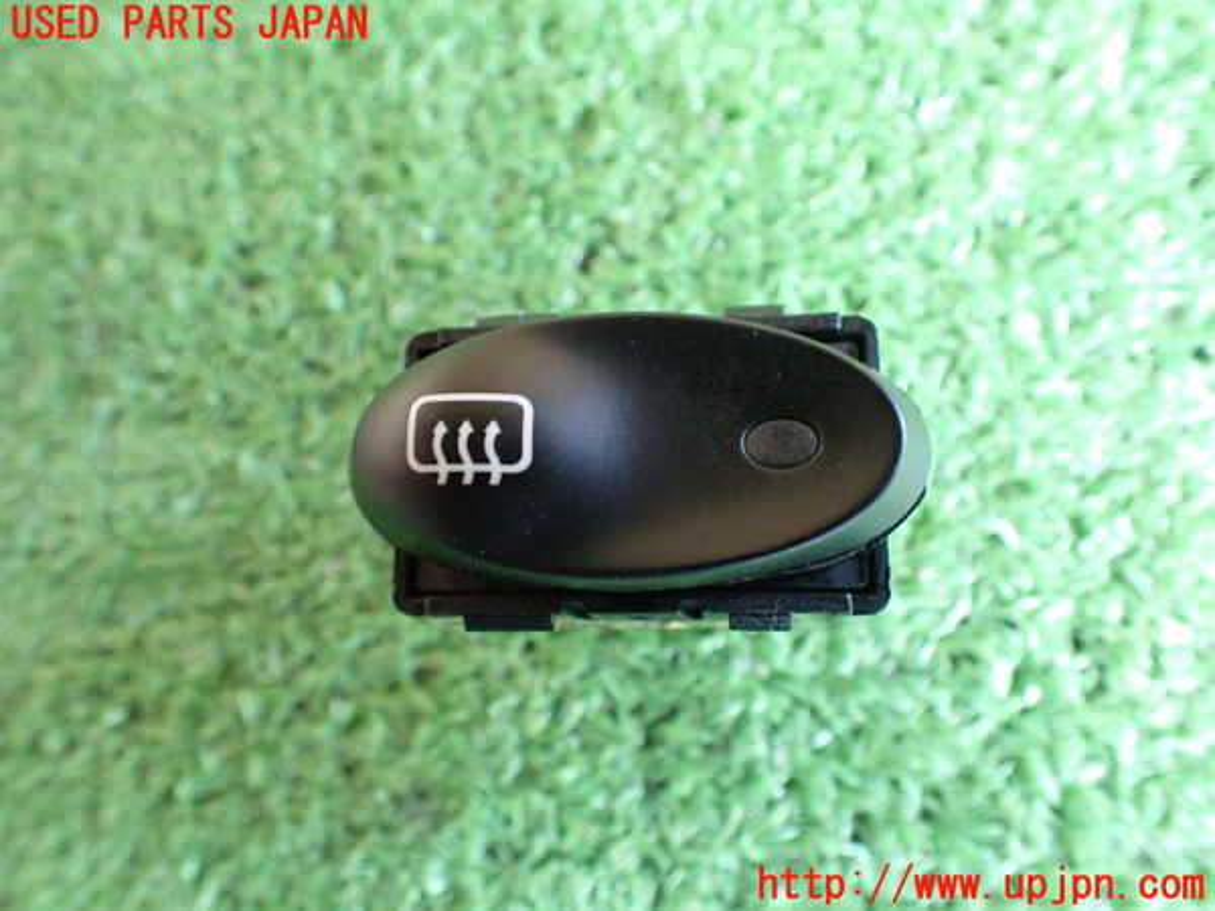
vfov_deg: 46.8
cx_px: 608
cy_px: 456
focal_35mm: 30
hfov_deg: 60.0
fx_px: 1053
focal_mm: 5.4
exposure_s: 1/30
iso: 1000
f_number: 2.3
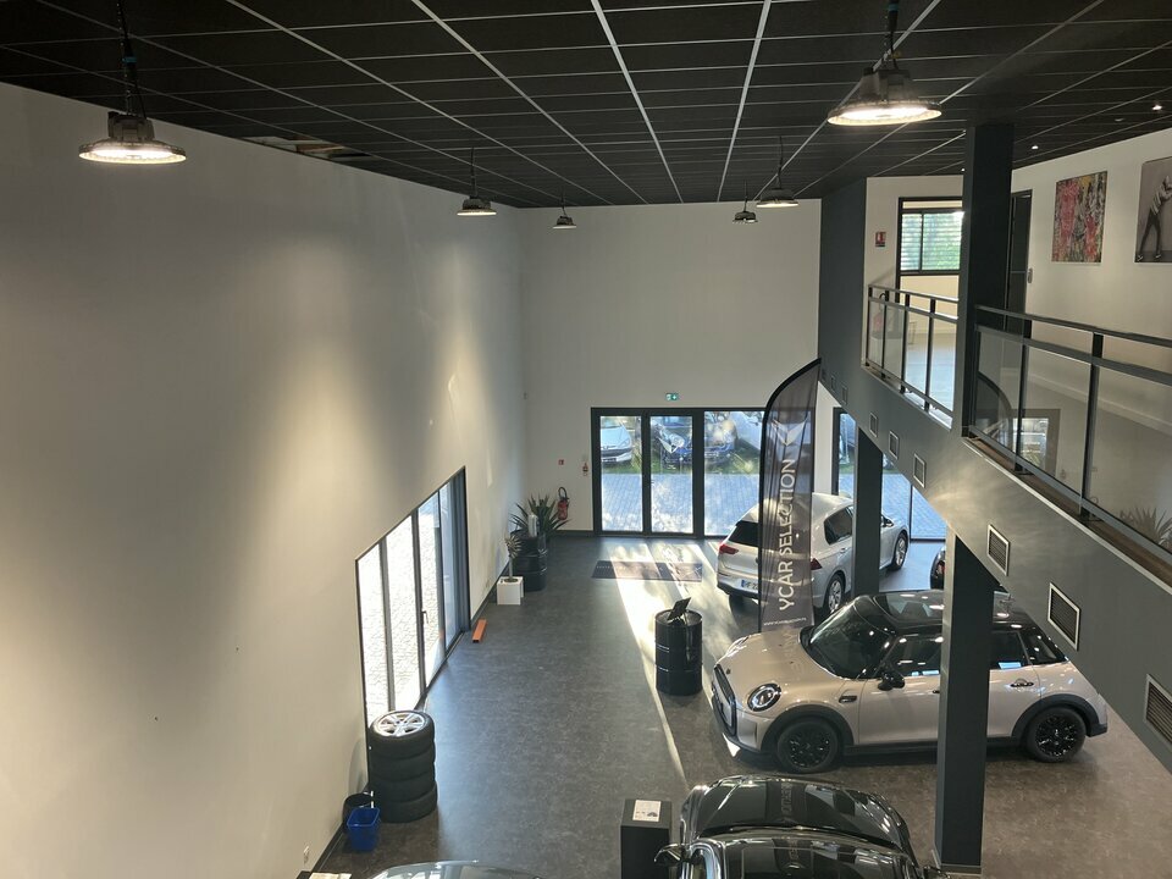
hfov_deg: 63.4
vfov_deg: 49.7
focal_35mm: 28
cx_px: 586
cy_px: 440
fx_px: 948
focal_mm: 3.99
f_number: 1.8
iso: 80
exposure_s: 1/100
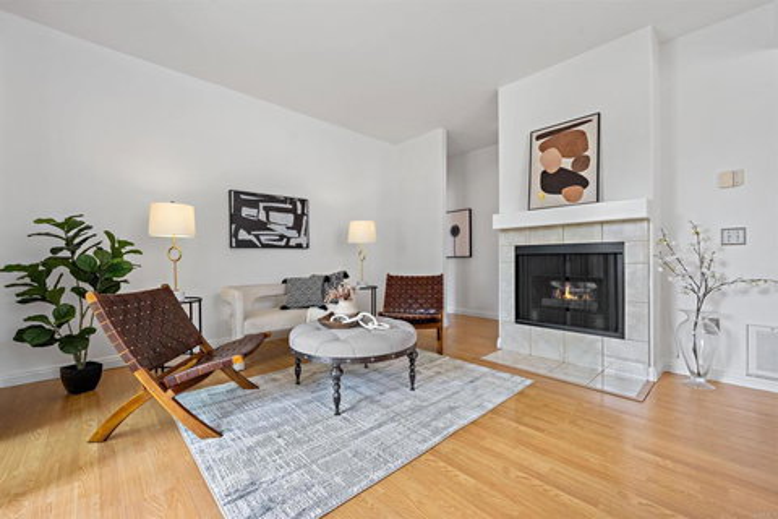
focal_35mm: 14
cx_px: 389
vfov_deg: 81.2
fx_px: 303
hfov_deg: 104.3
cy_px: 260
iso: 400
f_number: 8
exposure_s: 1/25
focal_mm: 14
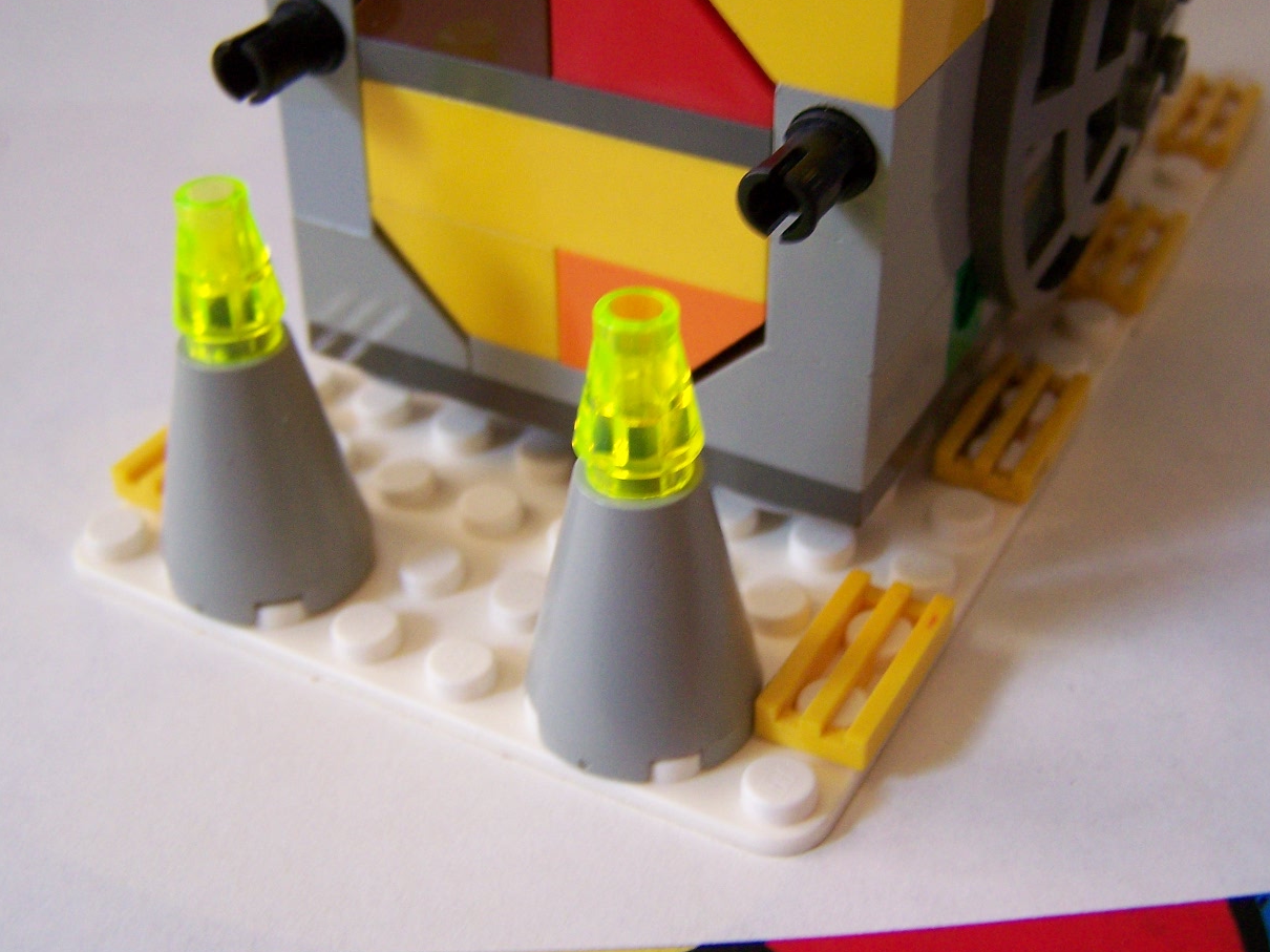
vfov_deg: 30.8
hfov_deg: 40.4
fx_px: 1724
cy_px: 422
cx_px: 714
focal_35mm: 47
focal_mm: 6.3
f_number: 2.8
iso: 160
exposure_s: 1/20
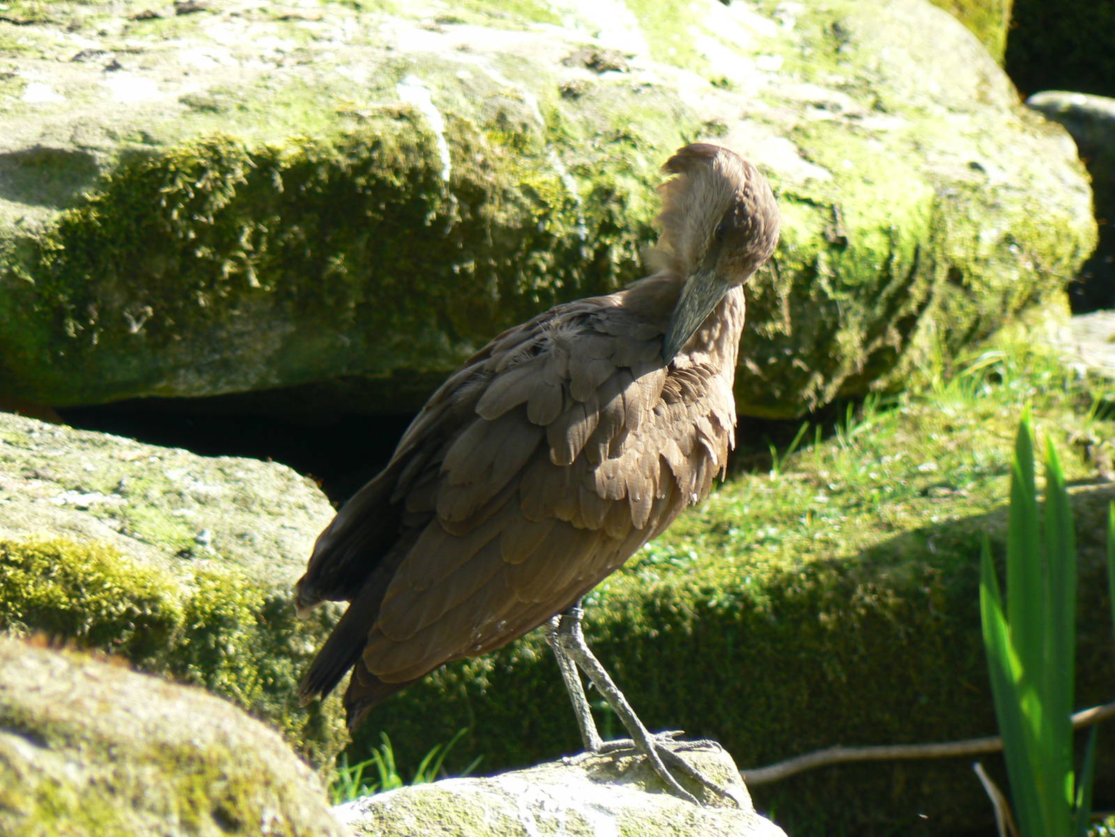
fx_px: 13915
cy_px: 418
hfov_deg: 4.6
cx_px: 558
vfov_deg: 3.4
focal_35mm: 432
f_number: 5.6
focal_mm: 72
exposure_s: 1/100
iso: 80
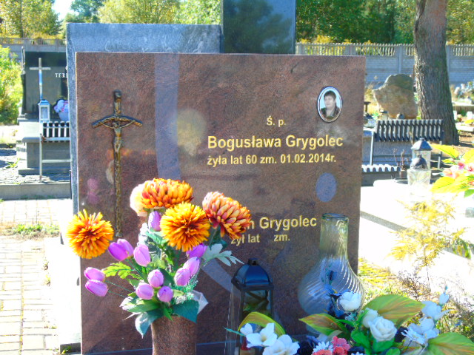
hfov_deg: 35.5
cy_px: 178
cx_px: 237
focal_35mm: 54
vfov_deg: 27.0
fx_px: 739
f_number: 4.3
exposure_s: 1/100
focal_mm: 9.6
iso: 80
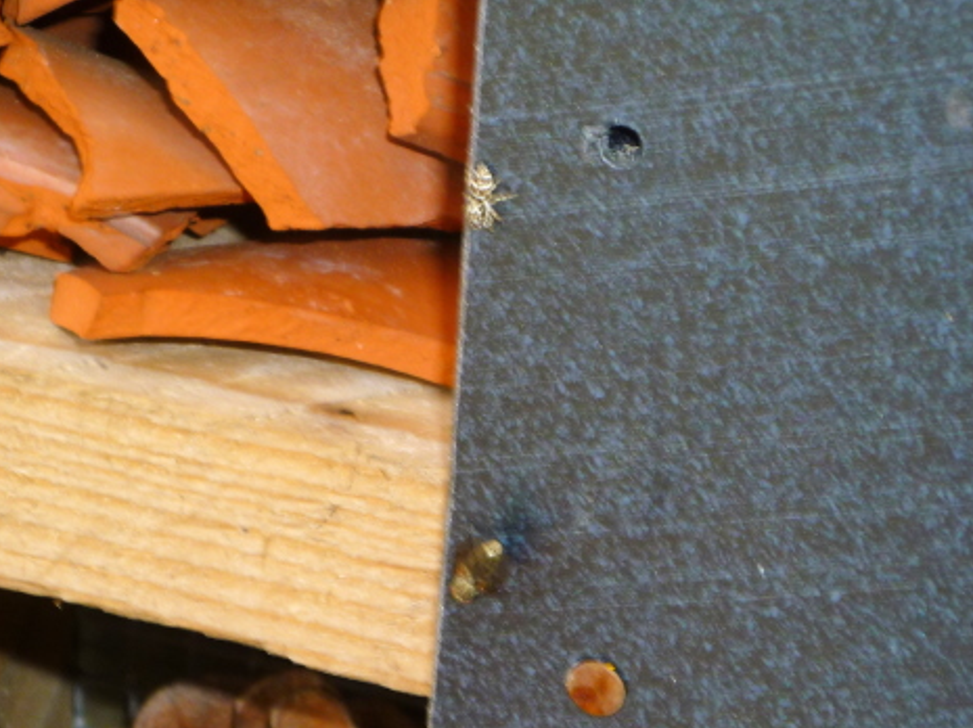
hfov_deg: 15.9
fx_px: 3483
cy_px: 372
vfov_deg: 11.9
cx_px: 473
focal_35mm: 124
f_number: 5.6
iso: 100
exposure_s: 1/40
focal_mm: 13.6
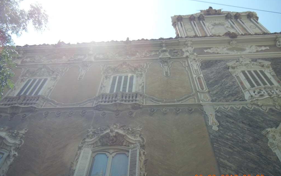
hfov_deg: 59.7
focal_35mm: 32
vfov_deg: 39.4
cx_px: 140
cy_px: 94
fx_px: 245
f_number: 7
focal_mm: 5.4
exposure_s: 1/310
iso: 160
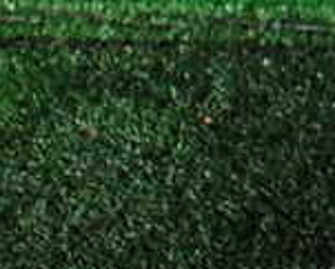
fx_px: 1151
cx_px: 628
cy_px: -122
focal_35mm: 116
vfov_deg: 12.7
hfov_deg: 14.3
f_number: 2.3
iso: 250
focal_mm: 5.4
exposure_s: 1/125
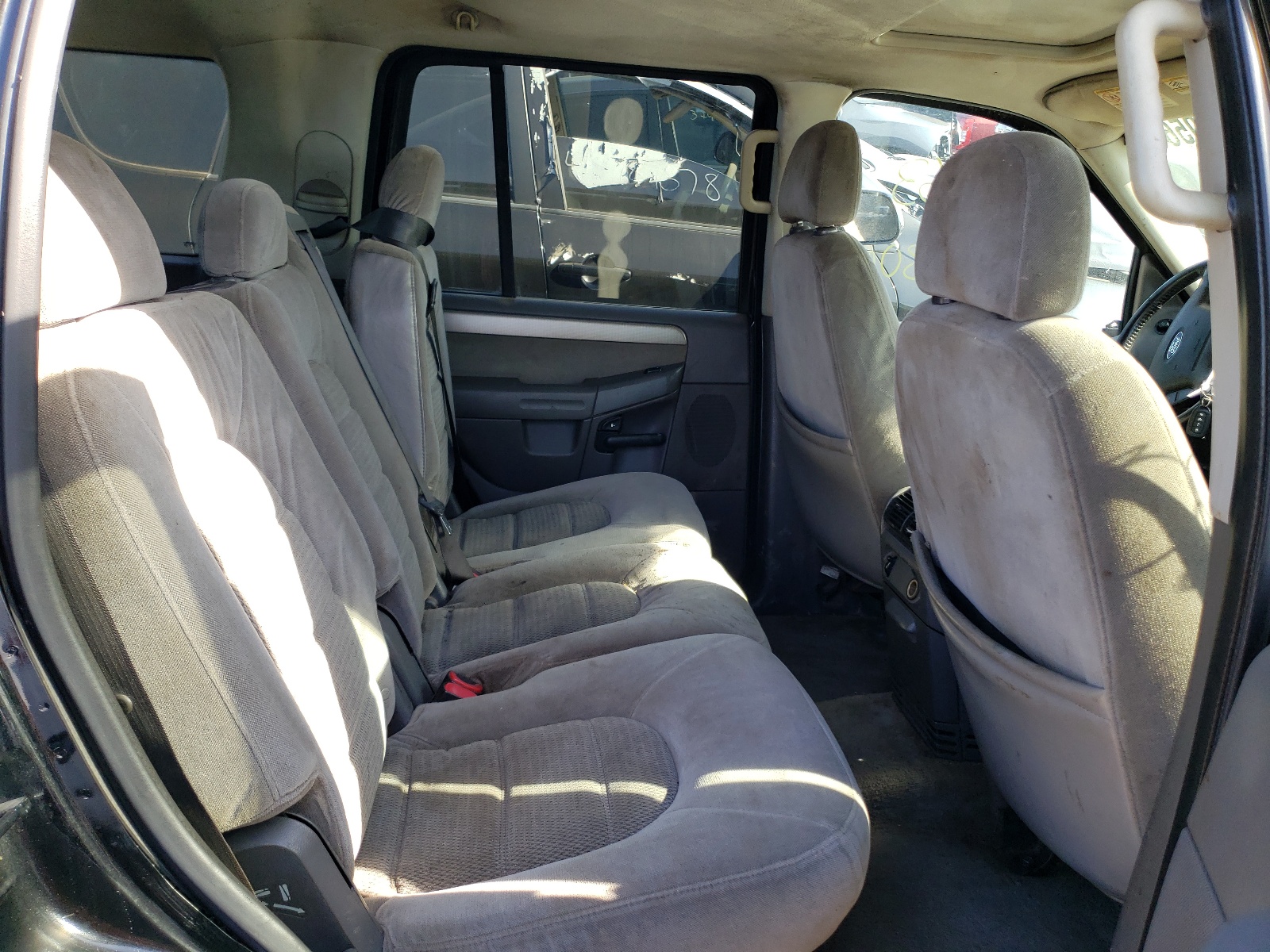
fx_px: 954
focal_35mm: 26
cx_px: 635
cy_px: 476
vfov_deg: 53.1
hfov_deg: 67.3
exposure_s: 1/222
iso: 50
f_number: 1.5
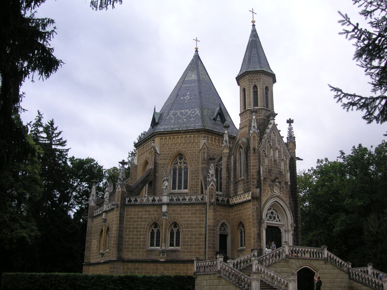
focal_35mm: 37
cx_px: 194
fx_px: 414
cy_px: 145
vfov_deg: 38.7
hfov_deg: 50.1
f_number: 2.8
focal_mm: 6.1
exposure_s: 1/750
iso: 50
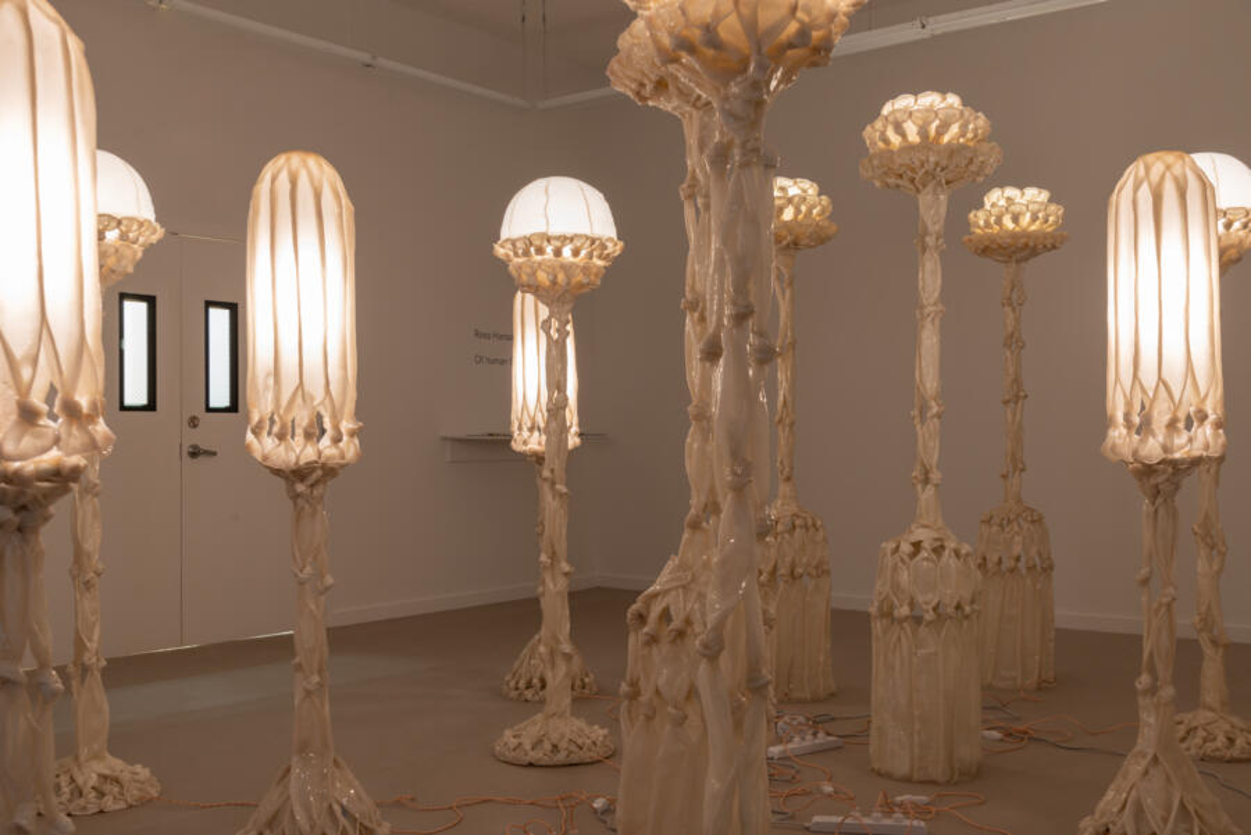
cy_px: 418
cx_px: 626
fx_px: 1321
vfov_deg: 35.1
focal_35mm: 38
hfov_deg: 50.7
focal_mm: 38
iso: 160
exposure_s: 1
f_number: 8
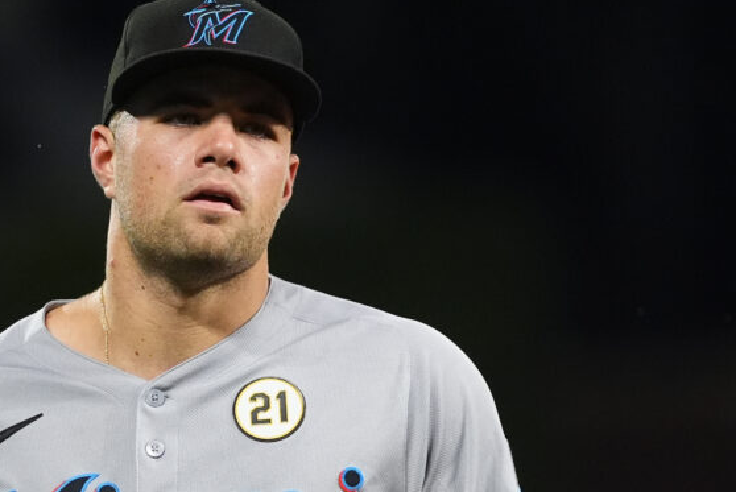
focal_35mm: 826
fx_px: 16900
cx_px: 240
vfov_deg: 1.7
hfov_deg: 2.5
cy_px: 374
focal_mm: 300
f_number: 2.8
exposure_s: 1/2500
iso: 4000
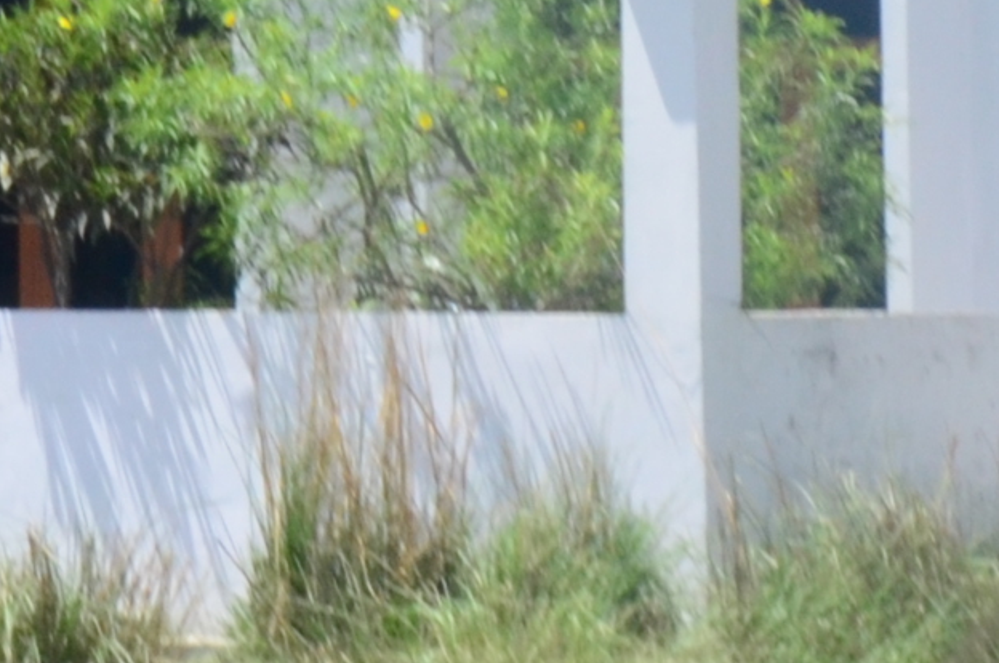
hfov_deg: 3.5
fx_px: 16236
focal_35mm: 586
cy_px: -1143
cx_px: -387
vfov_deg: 2.3
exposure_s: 1/200
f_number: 14
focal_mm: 66
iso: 500
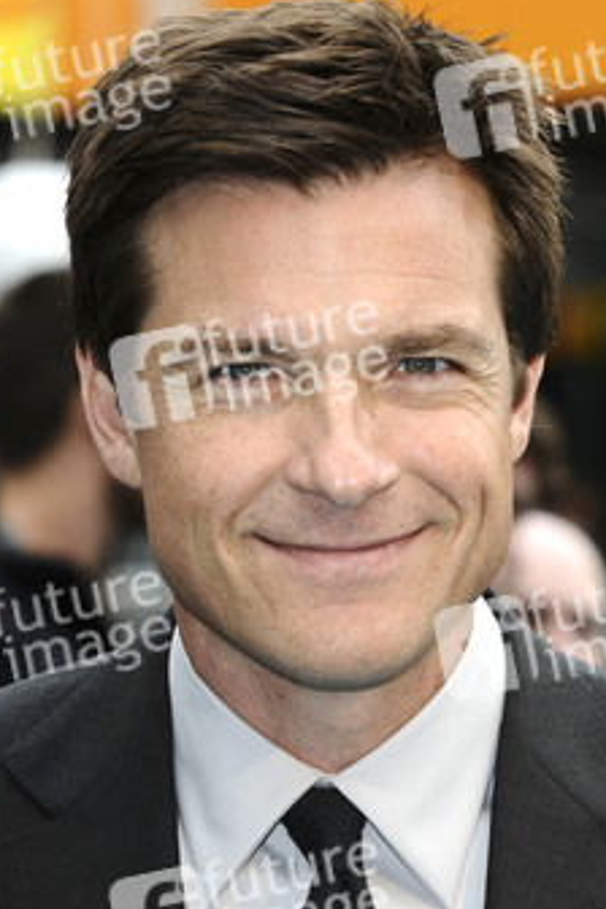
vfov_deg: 11.0
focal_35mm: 188
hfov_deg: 7.3
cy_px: 500
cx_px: 329
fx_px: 4736
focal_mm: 105
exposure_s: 1/200
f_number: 5.6
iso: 320
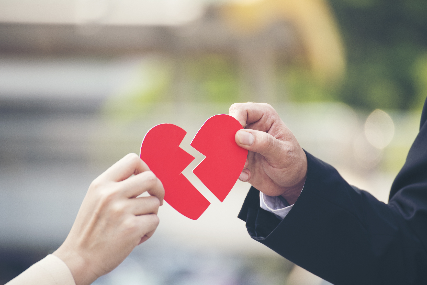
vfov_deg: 5.5
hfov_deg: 8.2
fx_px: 2966
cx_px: 214
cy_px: 142
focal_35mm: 250
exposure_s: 1/200
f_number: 5.6
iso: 200
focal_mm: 250
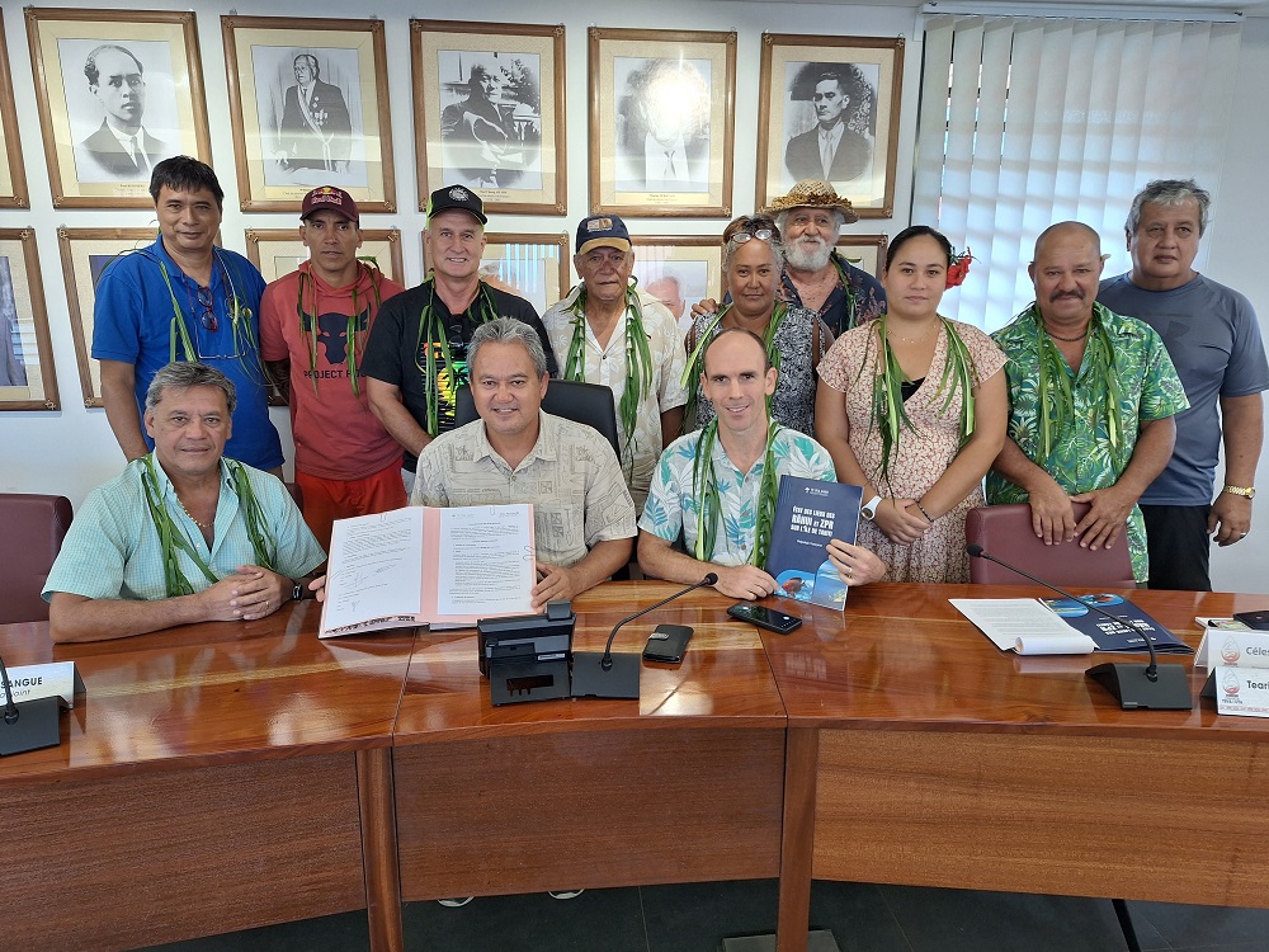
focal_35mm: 23
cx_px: 634
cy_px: 476
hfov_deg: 73.9
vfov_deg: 58.9
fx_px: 843
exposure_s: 1/50
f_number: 1.8
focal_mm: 5.54
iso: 80
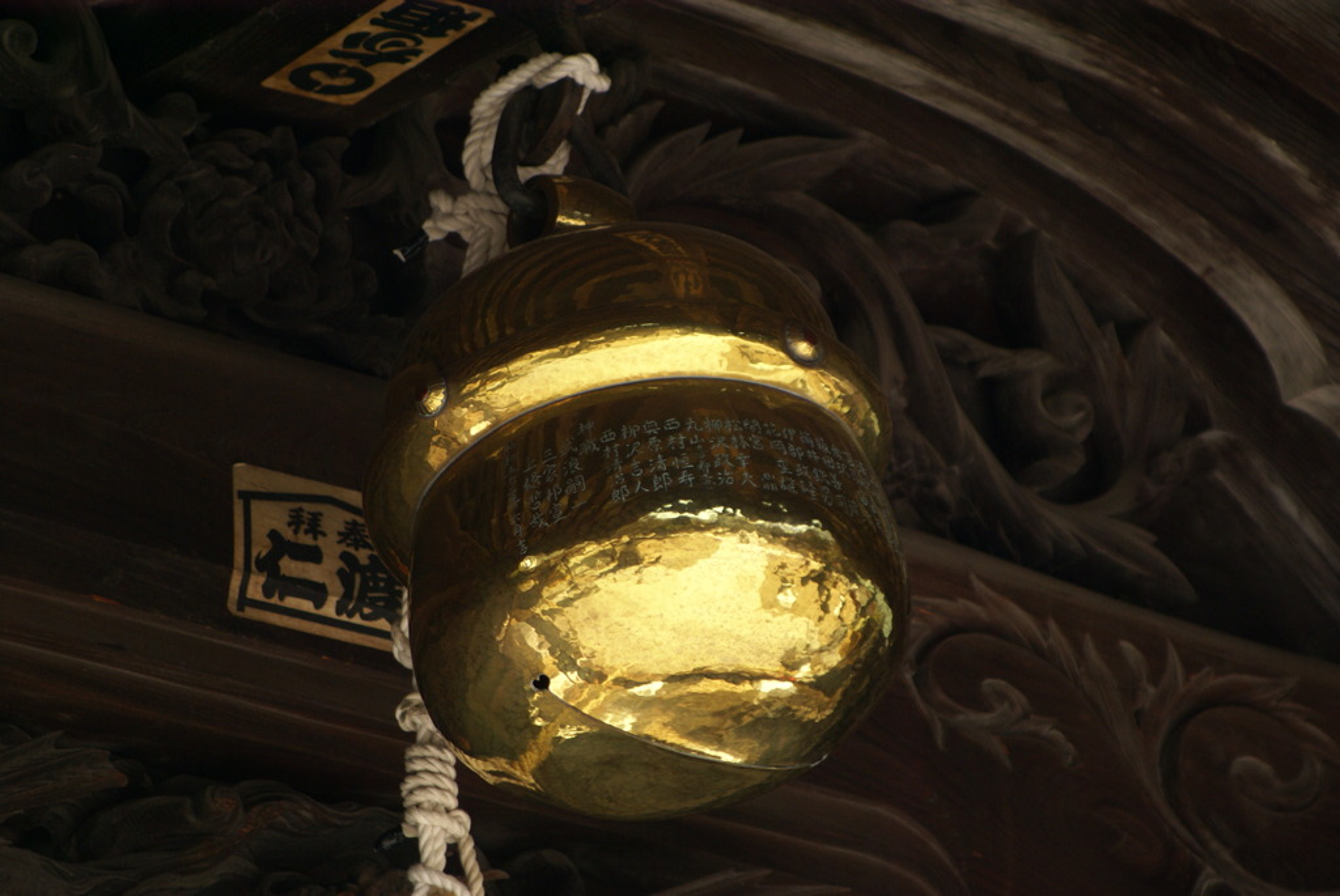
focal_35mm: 300
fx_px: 11178
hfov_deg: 6.9
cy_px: 448
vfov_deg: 4.6
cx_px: 670
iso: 200
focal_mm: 200
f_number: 5.6
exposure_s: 1/320
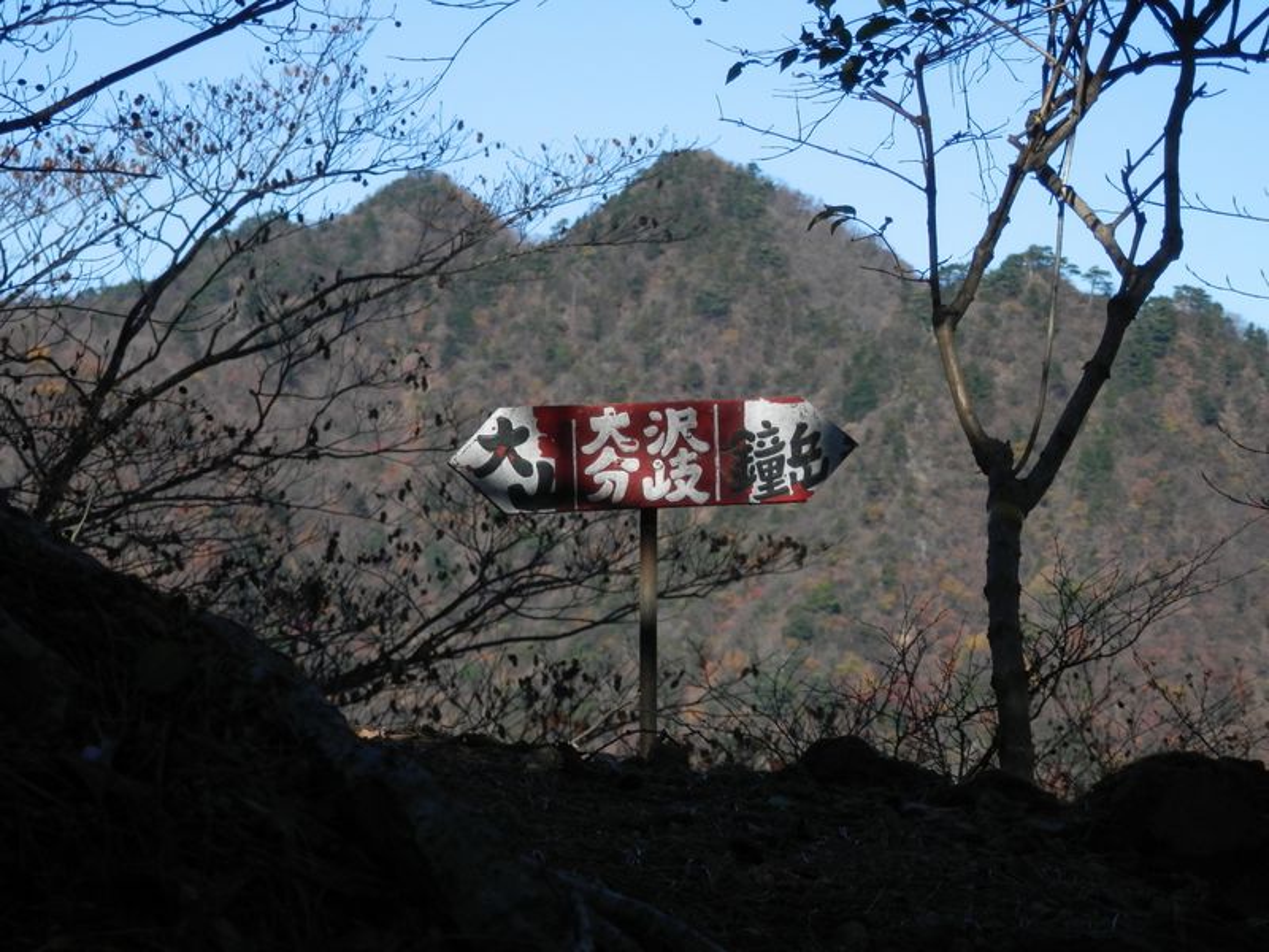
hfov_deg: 15.4
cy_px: 476
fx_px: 4692
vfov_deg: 11.6
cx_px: 634
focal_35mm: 128
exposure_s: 1/400
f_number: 5.3
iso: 80
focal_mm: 22.9
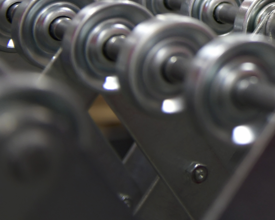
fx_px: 1269
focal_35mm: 156
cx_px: 540
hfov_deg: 11.3
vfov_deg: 9.5
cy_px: -138
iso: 1000
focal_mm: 40
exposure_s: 1/125
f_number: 3.2
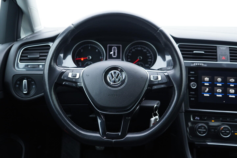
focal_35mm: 36
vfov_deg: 36.9
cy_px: 79
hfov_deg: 53.1
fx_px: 237
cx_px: 118
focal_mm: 24
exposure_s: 1/40
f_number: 2.8
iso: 320
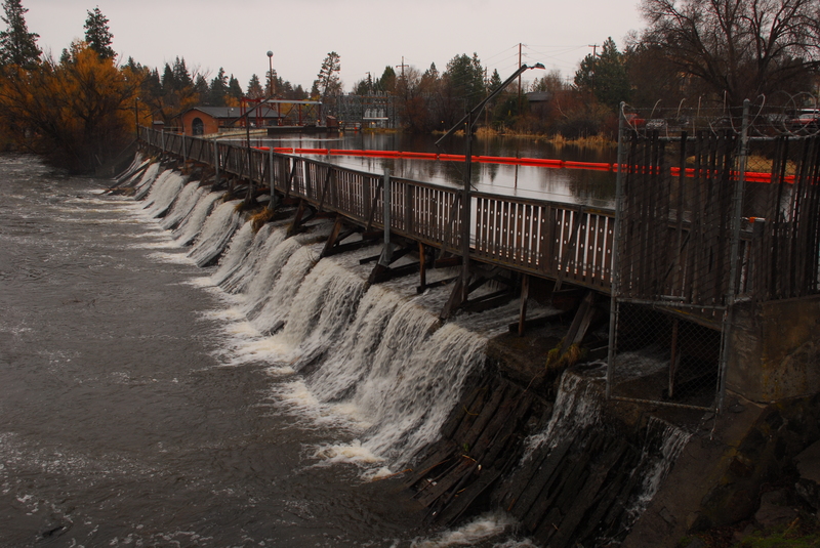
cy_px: 274
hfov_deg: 61.9
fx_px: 684
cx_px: 410
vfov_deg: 43.7
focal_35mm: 30
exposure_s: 1/100
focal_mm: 20
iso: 250
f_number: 5.6
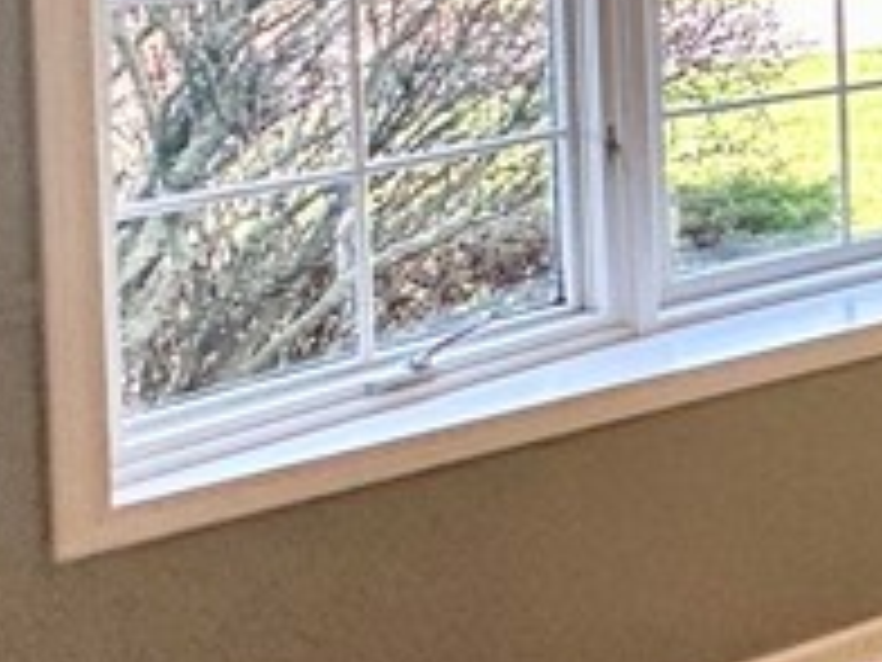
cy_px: -216
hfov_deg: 15.9
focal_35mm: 73
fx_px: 1860
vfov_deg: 18.6
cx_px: 2020
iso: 125
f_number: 2.2
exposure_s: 1/120
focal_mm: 2.22
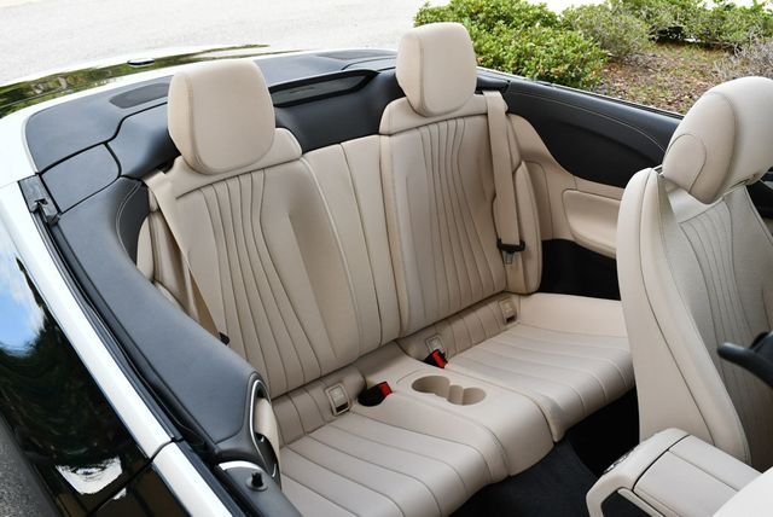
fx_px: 774
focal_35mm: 36
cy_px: 258
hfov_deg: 53.1
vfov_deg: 36.9
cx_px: 386
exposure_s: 1/250
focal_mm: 18
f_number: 5.6
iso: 360
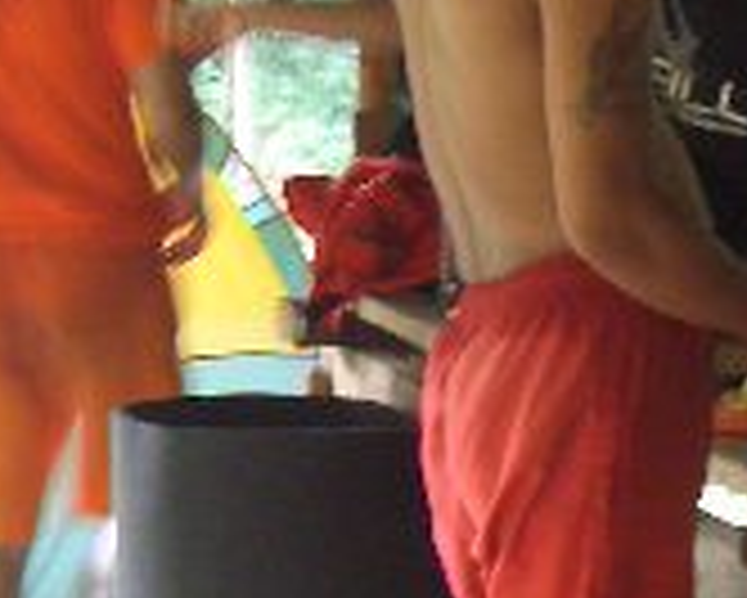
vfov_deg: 10.5
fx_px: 3252
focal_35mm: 147
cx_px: 396
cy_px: 427
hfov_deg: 13.1
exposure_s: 1/8
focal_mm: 8
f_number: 2.8
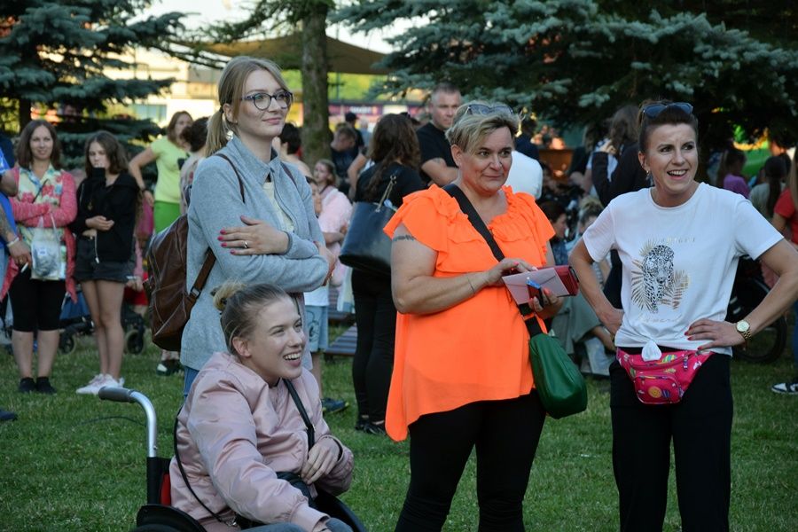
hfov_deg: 16.1
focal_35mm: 128
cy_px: 266
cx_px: 399
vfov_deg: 10.8
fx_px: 2826
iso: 140
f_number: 5.6
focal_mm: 85
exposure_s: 1/100
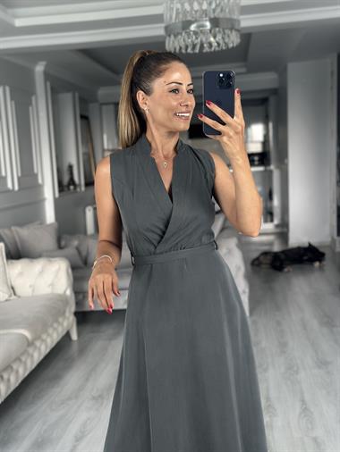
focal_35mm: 48
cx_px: 170
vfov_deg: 39.6
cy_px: 226
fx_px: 628
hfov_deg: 30.3
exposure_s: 1/60
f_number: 1.78
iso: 160
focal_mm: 6.86
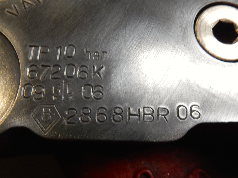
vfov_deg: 46.8
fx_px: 206
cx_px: 119
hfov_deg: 60.0
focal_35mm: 30
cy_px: 89
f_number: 4
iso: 400
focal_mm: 5.4
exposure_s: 1/10
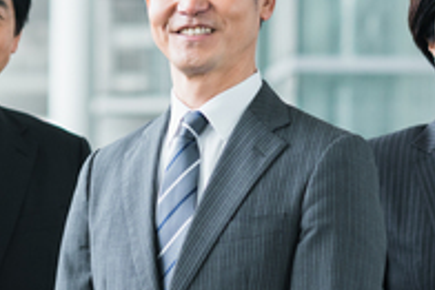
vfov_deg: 5.0
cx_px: 284
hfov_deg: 7.4
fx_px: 3349
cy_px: 226
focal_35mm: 277
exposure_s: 1/125
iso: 800
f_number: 3.5
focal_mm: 85
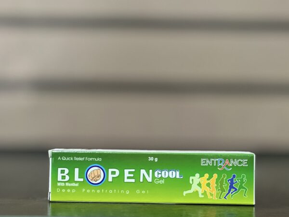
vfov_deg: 19.1
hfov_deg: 25.3
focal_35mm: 77
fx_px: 643
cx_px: 144
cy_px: 108
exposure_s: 1/23
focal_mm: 9
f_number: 2.8
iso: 500
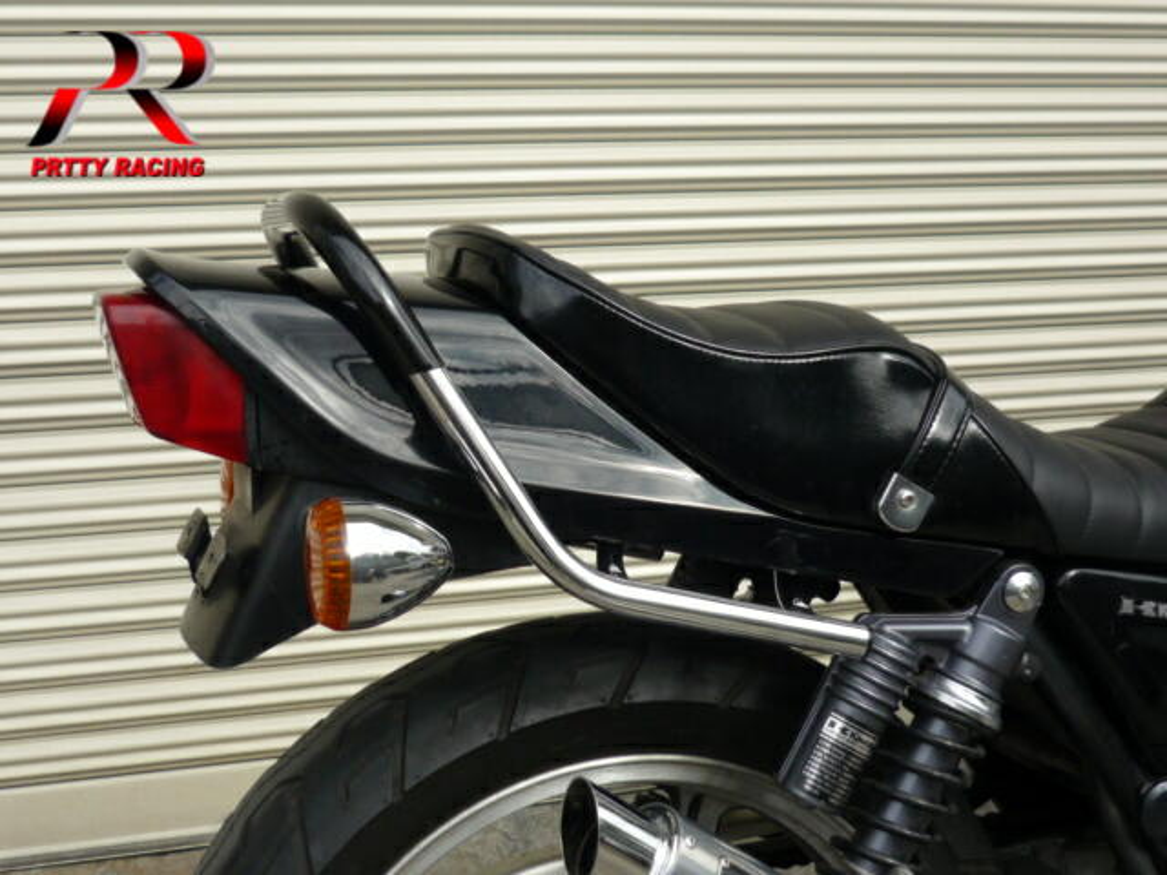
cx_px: 584
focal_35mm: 52
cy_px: 438
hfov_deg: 36.8
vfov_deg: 28.0
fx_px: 1753
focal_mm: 5.5
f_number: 2.8
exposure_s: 1/1000
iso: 100
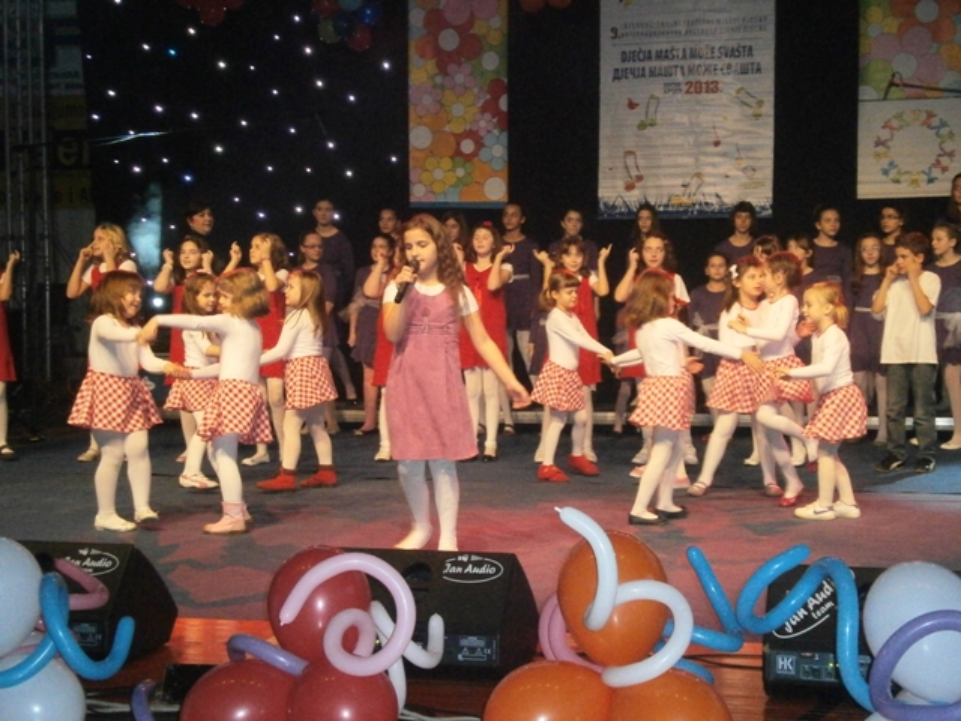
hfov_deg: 32.2
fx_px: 1666
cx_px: 480
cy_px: 360
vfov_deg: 24.4
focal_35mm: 60
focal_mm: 10.7
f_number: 3.9
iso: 800
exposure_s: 1/50
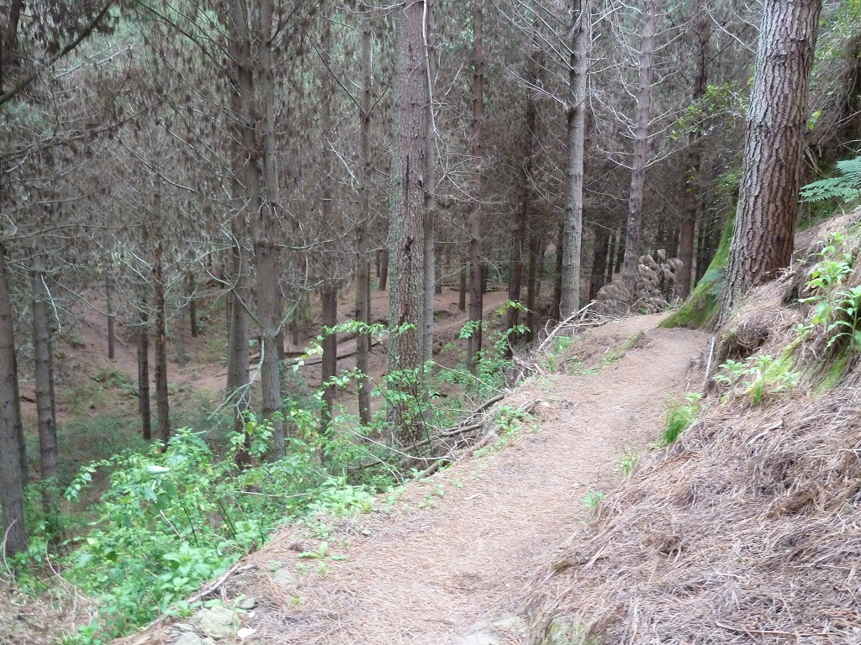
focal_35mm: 29
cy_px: 322
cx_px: 430
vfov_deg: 48.2
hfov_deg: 61.7
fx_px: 721
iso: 400
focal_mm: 4.7
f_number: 3.4
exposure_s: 1/15
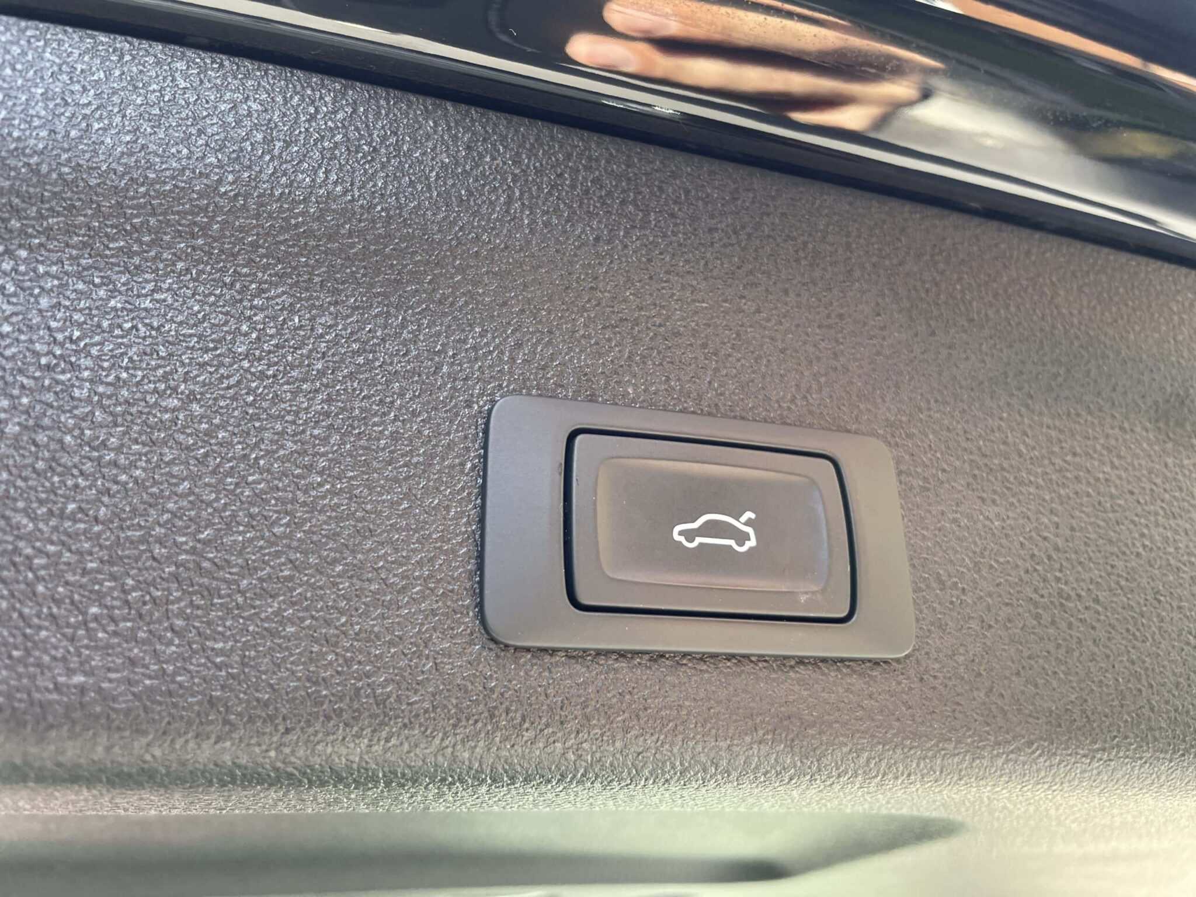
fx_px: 898
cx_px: 598
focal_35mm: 26
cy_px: 448
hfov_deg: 67.3
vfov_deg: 53.1
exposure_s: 1/121
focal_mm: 4.2
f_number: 1.6
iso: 100
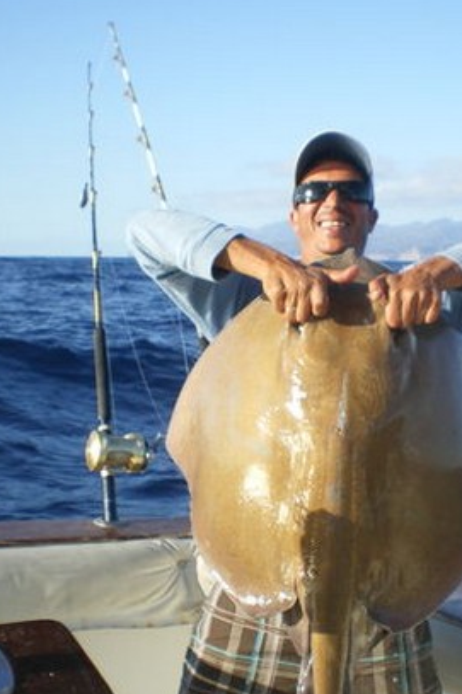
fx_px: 1117
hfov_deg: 23.3
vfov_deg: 34.5
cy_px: 367
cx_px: 300
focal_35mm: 58
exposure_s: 1/250
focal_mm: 6.3
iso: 50
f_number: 4.6
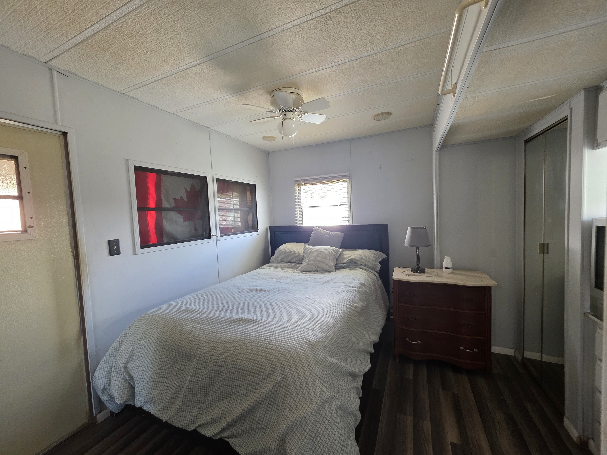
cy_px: 228
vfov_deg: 89.9
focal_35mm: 13
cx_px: 304
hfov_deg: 106.2
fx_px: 228
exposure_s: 1/60
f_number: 1.9
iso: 320
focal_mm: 2.2
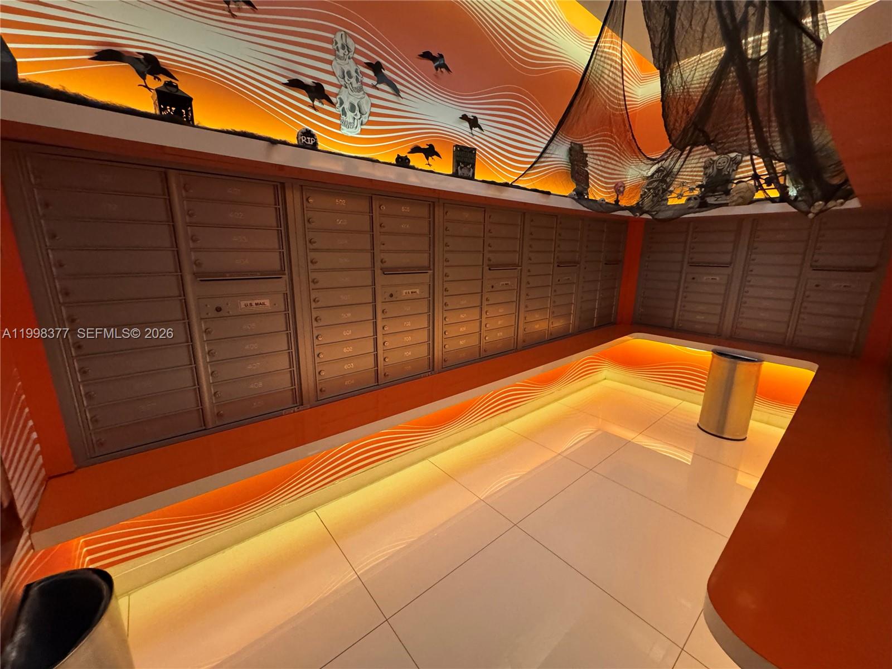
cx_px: 446
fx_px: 361
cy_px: 334
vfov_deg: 85.7
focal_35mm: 14
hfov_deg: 102.1
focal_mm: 2.22
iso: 800
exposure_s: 1/60
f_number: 2.2
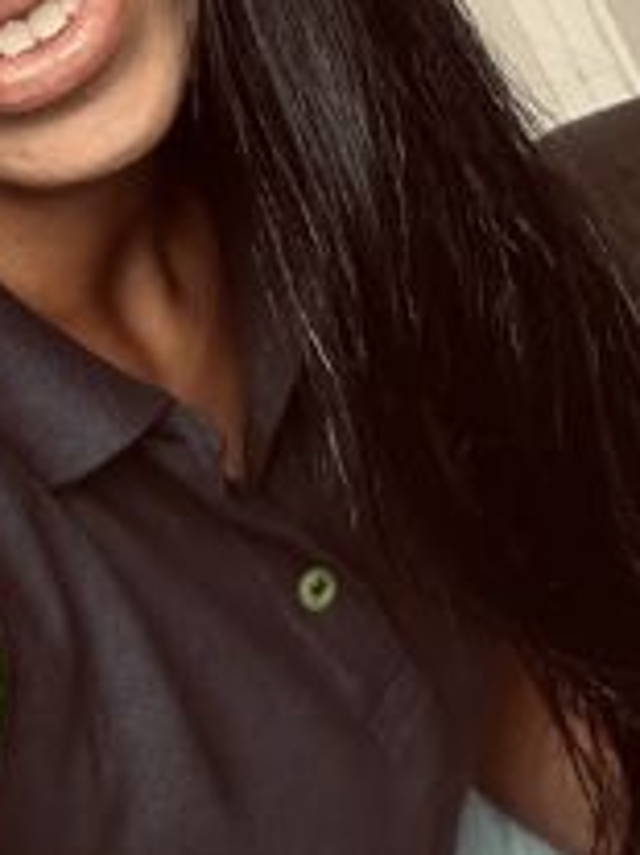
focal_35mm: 87
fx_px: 2147
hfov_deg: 16.9
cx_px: 421
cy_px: -95
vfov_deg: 21.3
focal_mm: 2.69
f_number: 1.9
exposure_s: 1/60
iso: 125
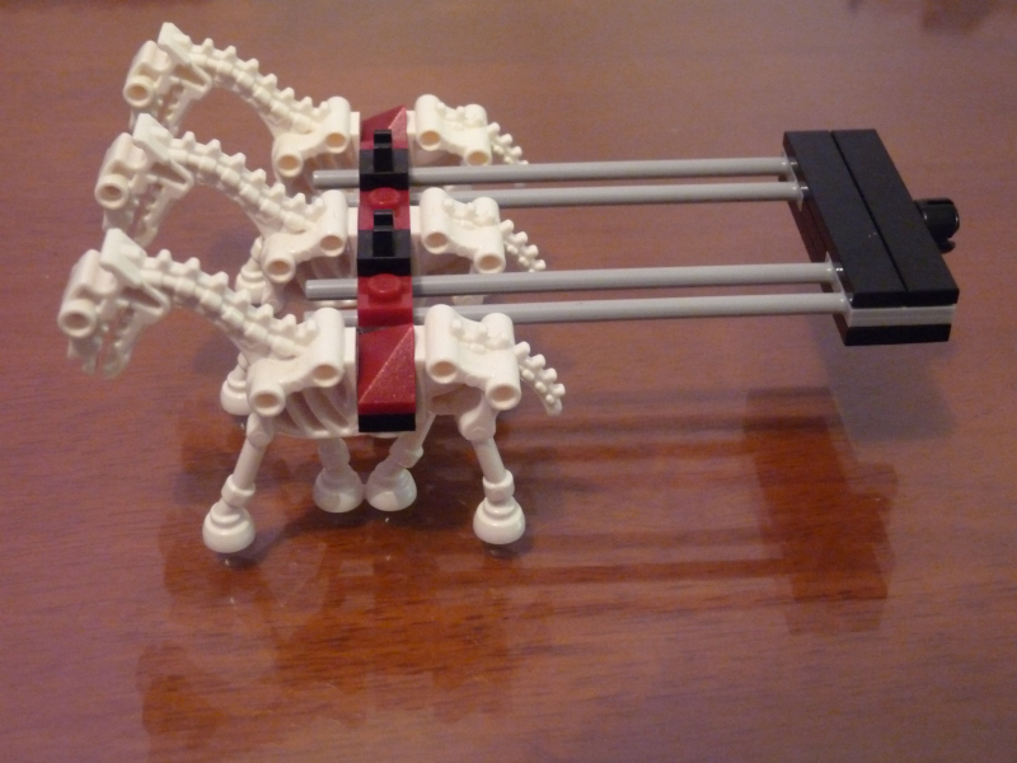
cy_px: 382
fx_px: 1528
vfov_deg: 28.0
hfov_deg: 36.8
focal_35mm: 52
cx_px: 508
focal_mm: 9.2
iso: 800
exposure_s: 1/8
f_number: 3.2
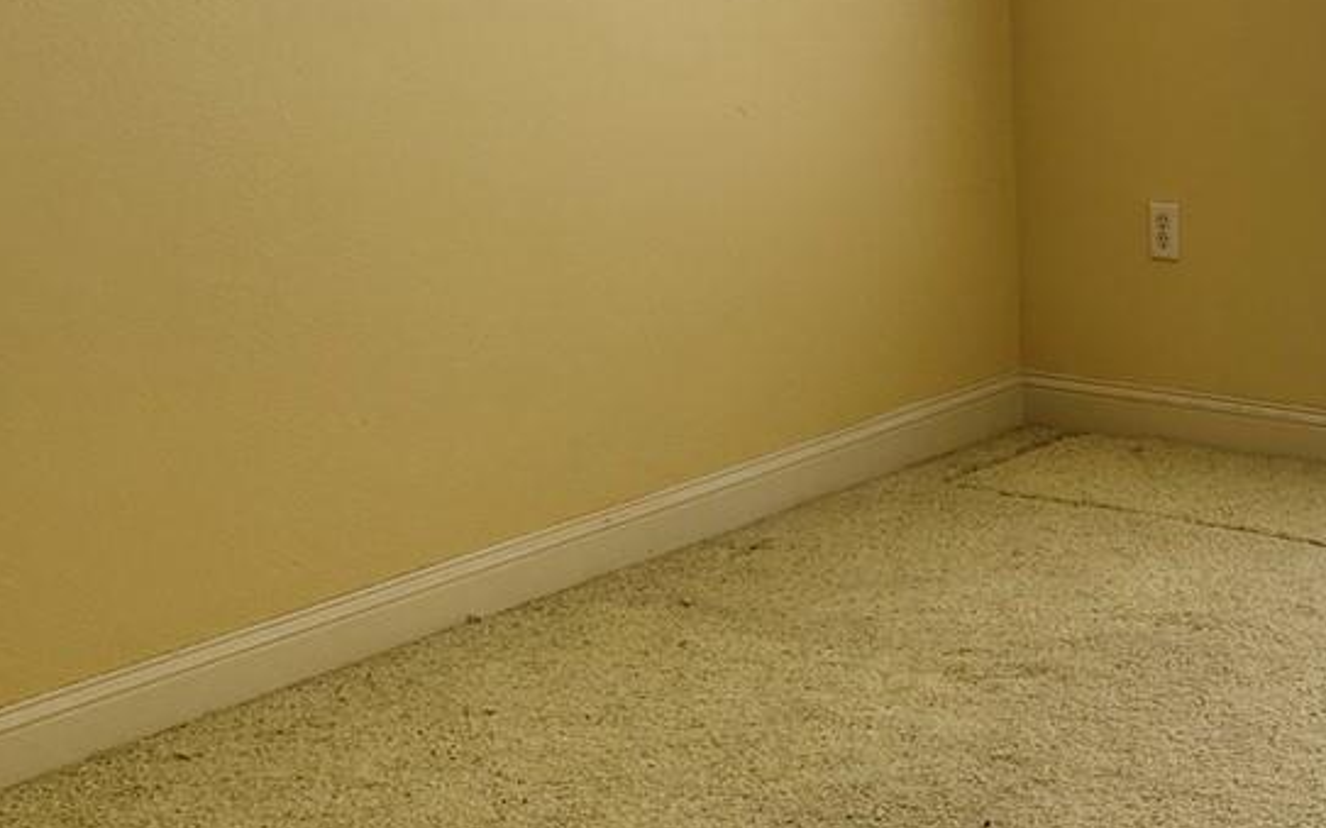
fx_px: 2709
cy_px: 42
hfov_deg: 24.7
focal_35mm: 75
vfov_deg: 17.1
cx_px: 1621
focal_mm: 6.86
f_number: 1.78
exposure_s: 1/178
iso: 64
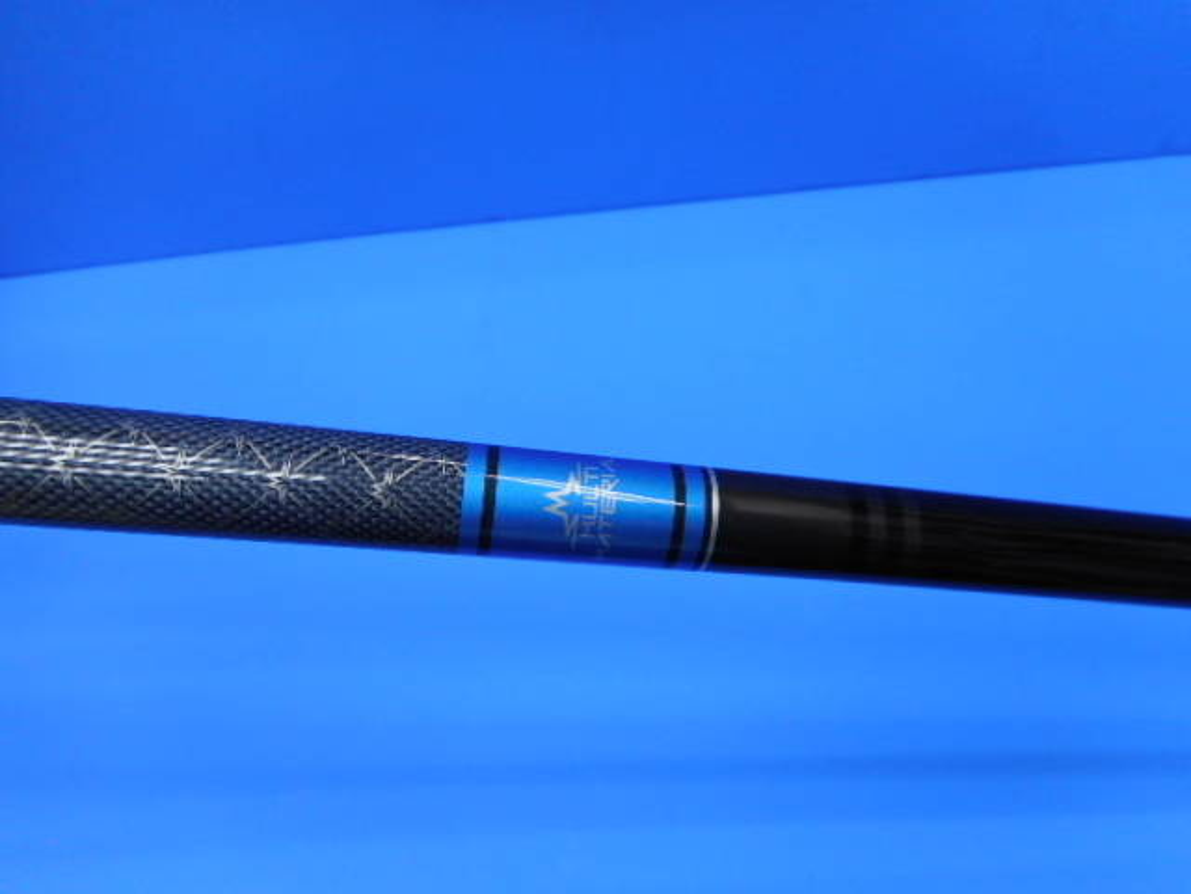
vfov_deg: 54.9
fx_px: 860
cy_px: 447
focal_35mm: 25
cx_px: 596
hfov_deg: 69.4
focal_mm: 4.5
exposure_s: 1/30
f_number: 3.7
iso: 80
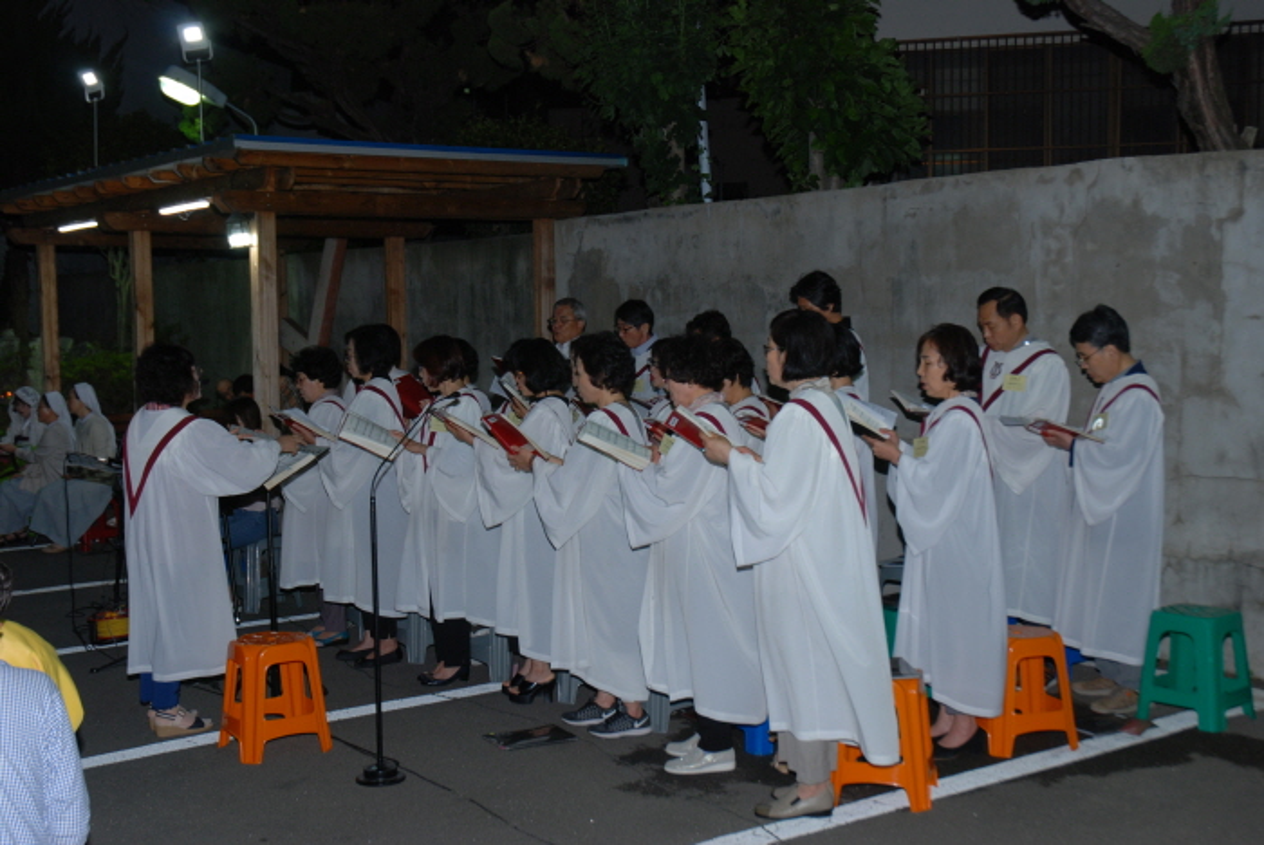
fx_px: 1634
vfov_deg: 29.0
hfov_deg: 42.3
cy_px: 422
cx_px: 632
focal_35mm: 46
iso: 200
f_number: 5.6
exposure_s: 1/60
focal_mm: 31
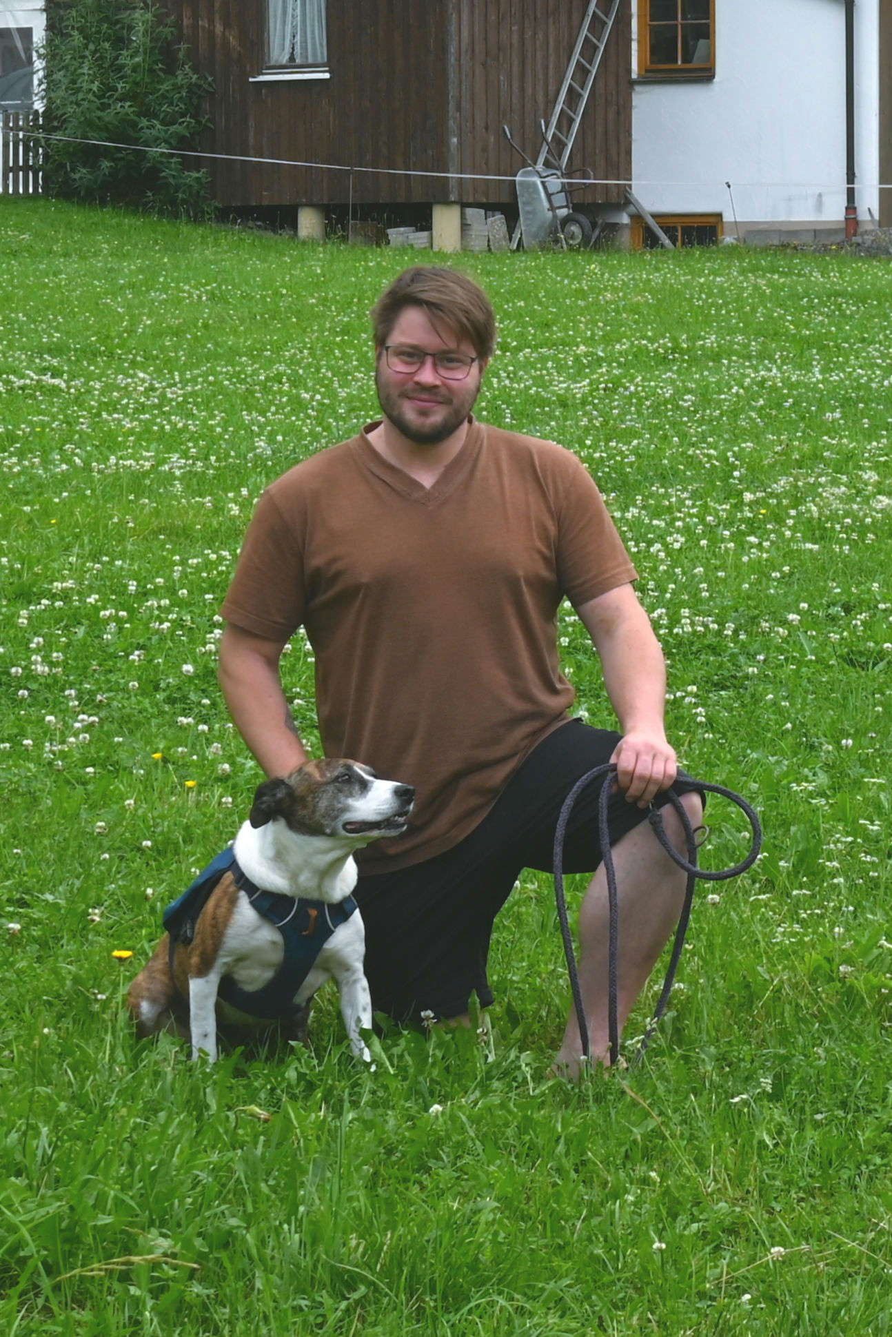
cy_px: 668
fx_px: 1783
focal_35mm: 48
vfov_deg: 41.1
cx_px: 446
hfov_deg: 28.1
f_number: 5.6
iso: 125
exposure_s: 1/250
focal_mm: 32
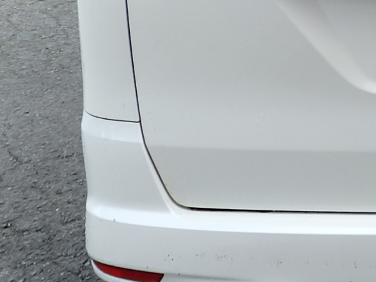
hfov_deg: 18.6
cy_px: -98
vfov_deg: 14.4
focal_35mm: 98
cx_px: 491
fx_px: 1064
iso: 125
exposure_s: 1/500
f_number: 9.4
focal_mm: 5.5
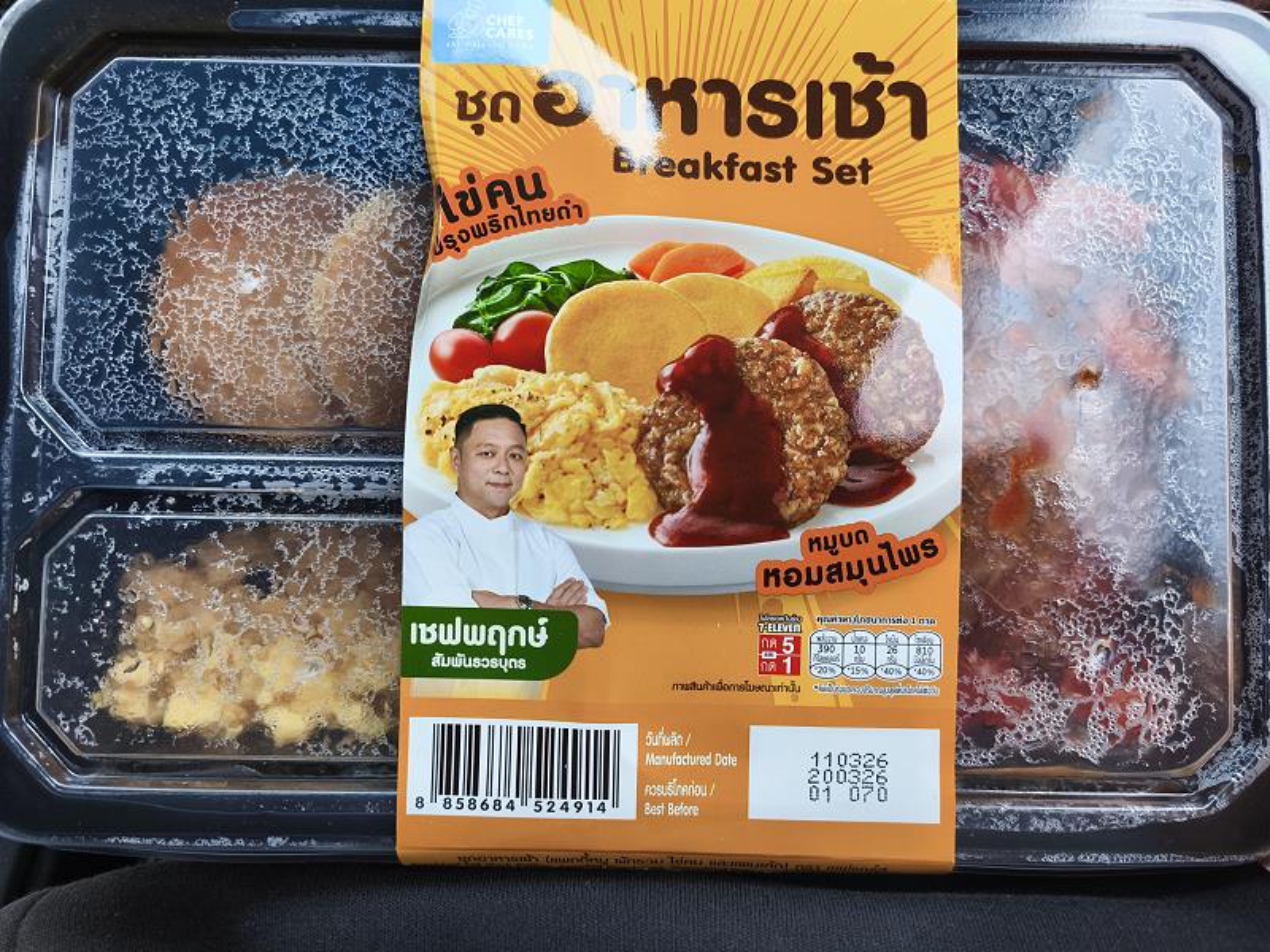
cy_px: 476
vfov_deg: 58.9
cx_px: 635
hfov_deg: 73.9
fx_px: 844
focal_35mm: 23
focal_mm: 5.35
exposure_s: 1/100
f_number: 1.7
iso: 80
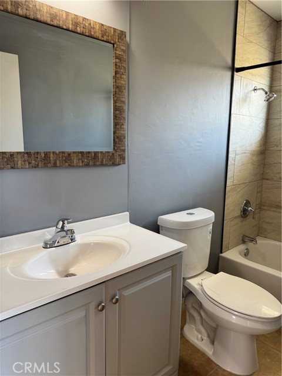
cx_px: 141
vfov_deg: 71.6
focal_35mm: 24
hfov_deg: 56.8
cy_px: 188
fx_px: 261
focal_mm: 6.76
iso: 125
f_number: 1.78
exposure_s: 1/60
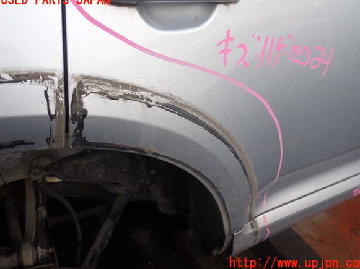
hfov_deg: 58.4
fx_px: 322
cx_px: 183
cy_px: 132
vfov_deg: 45.4
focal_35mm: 31
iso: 125
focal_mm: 5.4
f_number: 2.3
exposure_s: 1/125
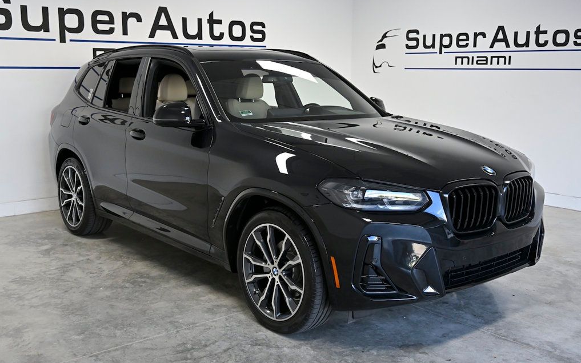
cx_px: 292
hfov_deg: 50.4
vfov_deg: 32.8
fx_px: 618
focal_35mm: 39
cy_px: 181
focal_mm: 38
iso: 2000
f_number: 5
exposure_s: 1/800
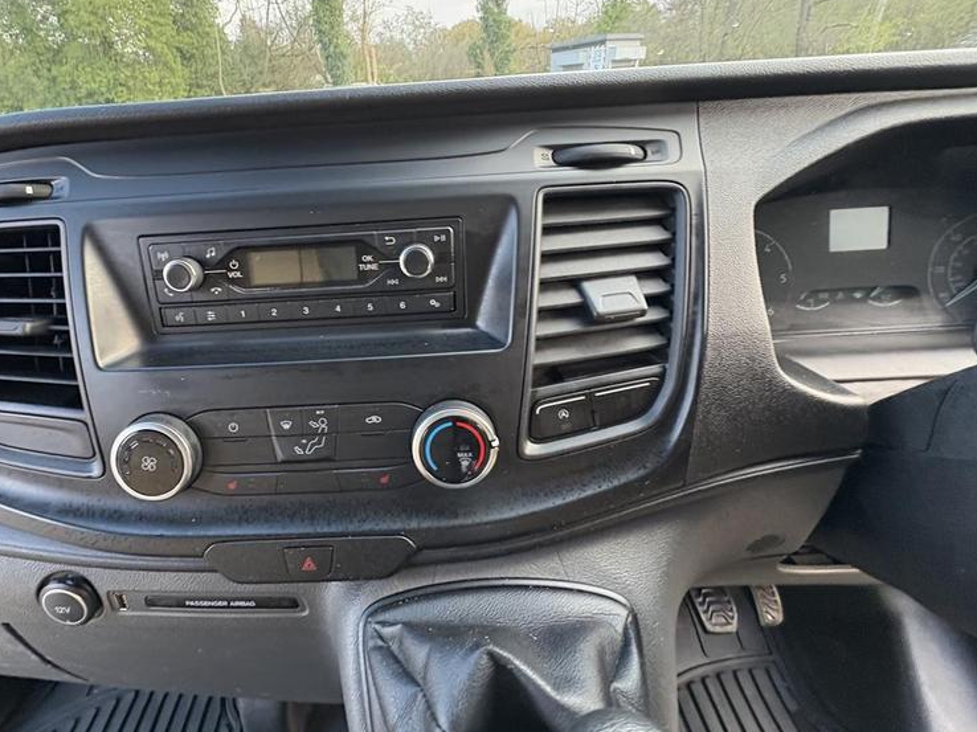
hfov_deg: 90.2
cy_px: 319
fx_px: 480
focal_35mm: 17
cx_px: 404
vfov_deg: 74.4
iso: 320
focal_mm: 2.22
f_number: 2.2
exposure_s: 1/60
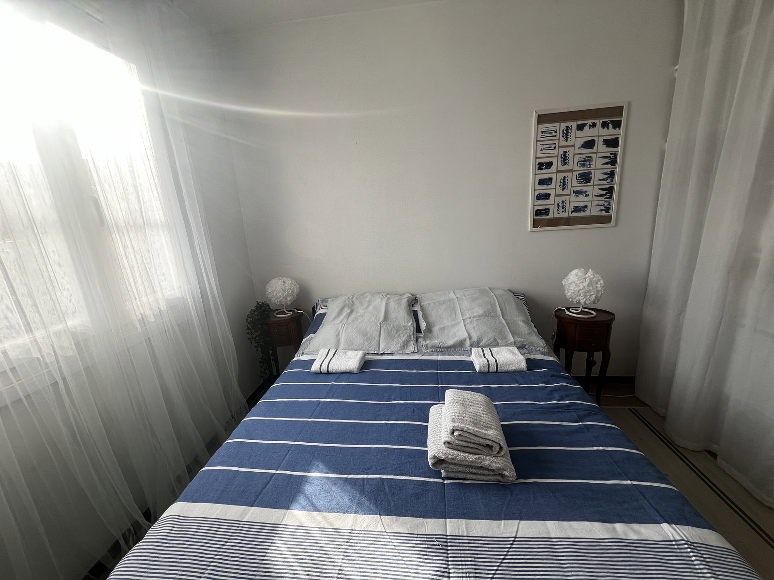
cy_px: 290
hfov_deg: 106.2
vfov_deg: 89.9
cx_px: 387
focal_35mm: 13
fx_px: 291
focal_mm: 1.57
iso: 32
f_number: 1.8
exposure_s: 1/132
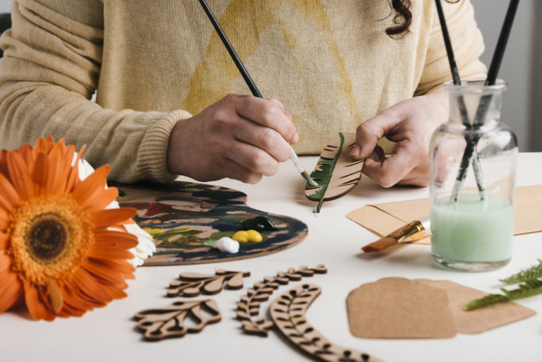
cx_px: 271
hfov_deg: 30.5
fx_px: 994
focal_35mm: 66
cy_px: 181
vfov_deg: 20.6
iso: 100
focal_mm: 66
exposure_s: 1/160
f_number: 10
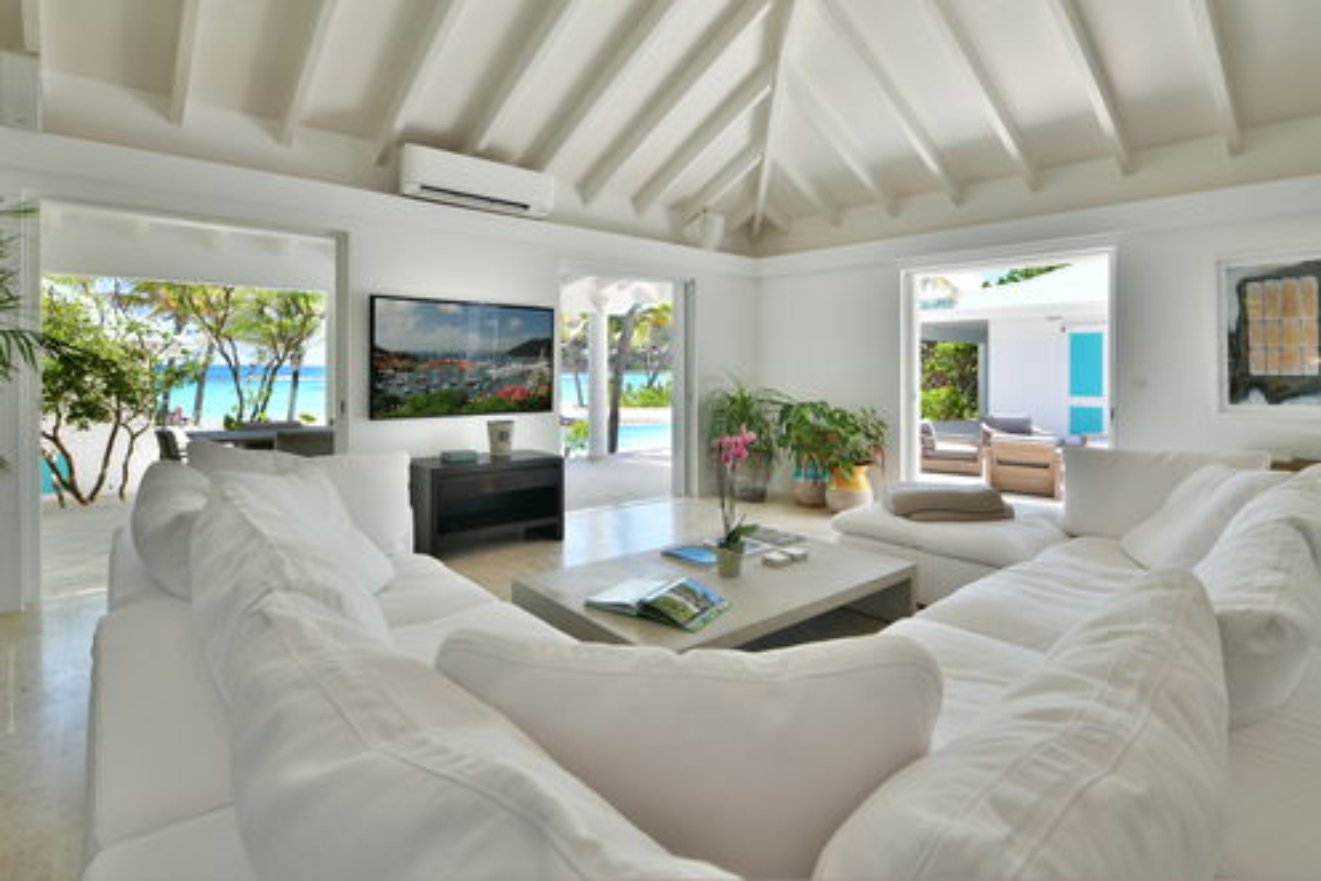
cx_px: 660
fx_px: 624
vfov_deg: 70.5
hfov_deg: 93.3
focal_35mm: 17
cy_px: 440
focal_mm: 17
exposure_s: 1/15
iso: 200
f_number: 10
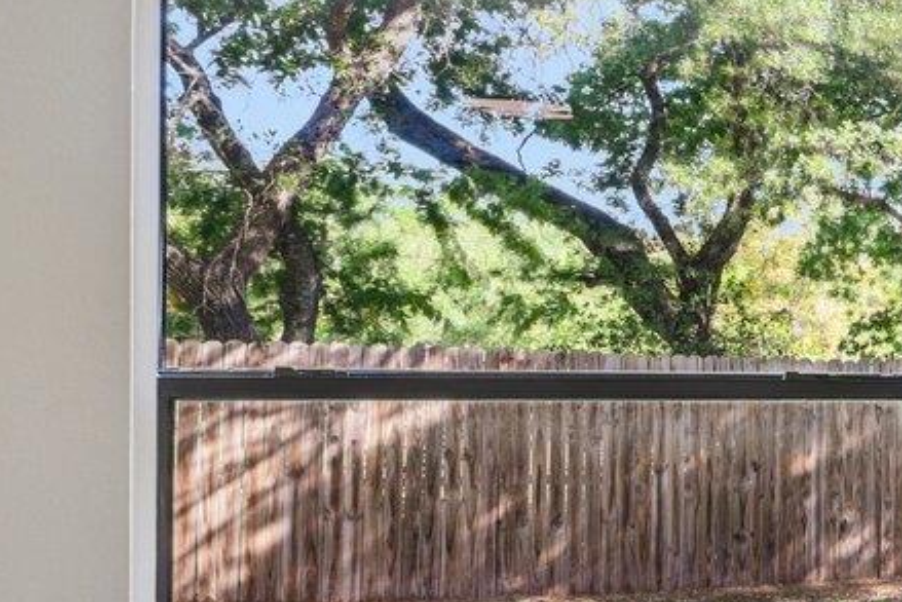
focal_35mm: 70
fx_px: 1754
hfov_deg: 15.9
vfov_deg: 19.4
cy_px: 367
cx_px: 2083
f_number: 6.7
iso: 280
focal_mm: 15
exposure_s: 1/15
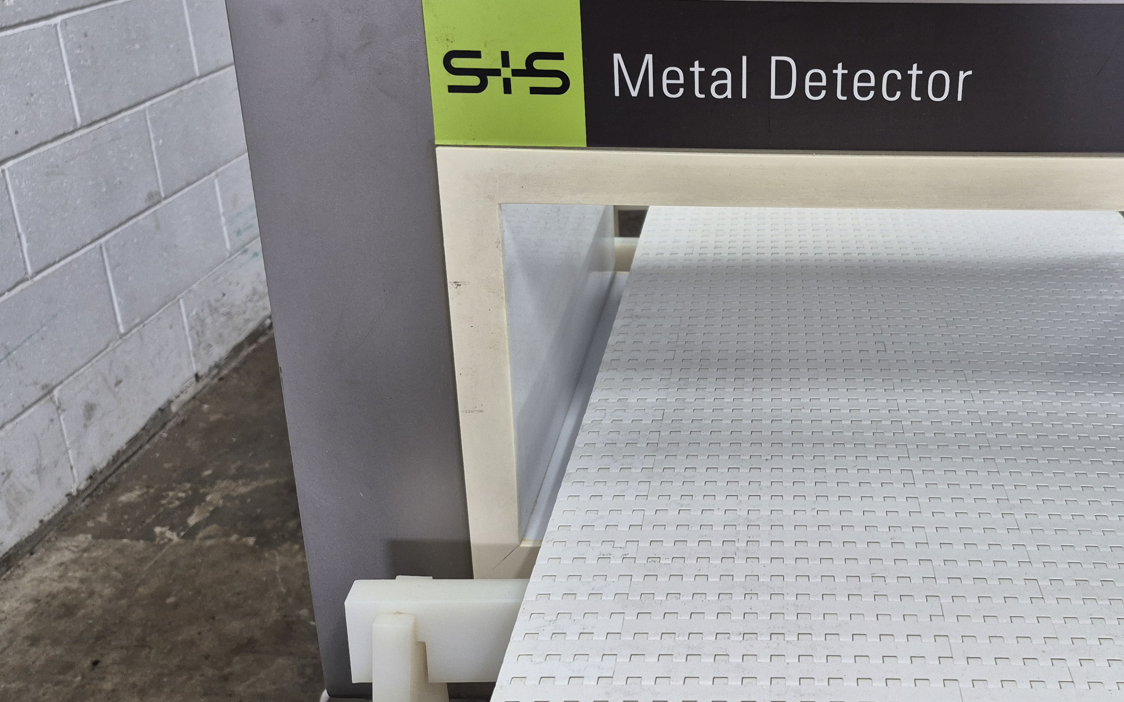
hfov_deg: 52.6
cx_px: 779
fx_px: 1103
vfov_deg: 34.9
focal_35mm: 36
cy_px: 224
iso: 160
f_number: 1.8
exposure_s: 1/120
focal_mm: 5.4
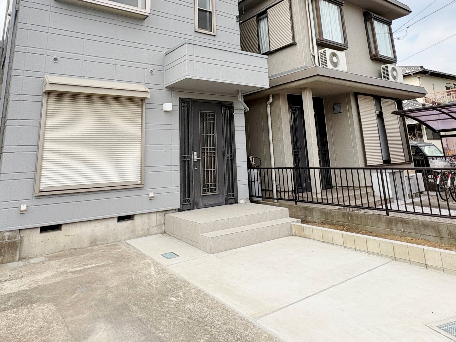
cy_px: 76
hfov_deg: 69.3
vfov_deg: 52.0
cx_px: 215
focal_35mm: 25
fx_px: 329
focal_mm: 2.22
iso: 40
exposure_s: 1/687
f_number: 2.2
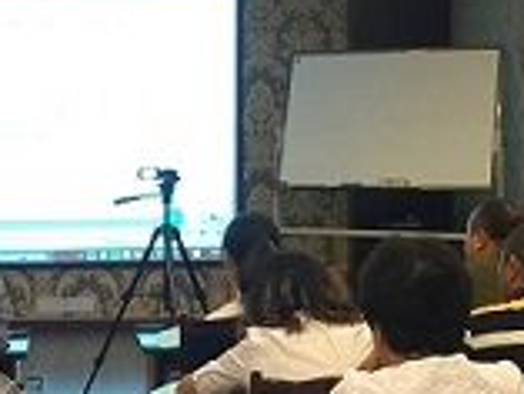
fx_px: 1682
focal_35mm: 111
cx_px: 120
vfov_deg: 13.3
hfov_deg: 17.6
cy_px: 120
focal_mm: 4.15
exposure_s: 1/10
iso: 125
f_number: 2.2
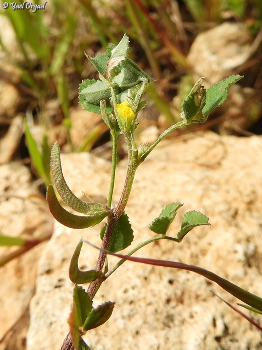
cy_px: 175
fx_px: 303
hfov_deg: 46.8
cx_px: 131
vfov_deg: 60.0
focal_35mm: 30
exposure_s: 1/1250
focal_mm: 5.4
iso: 100
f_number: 3.5
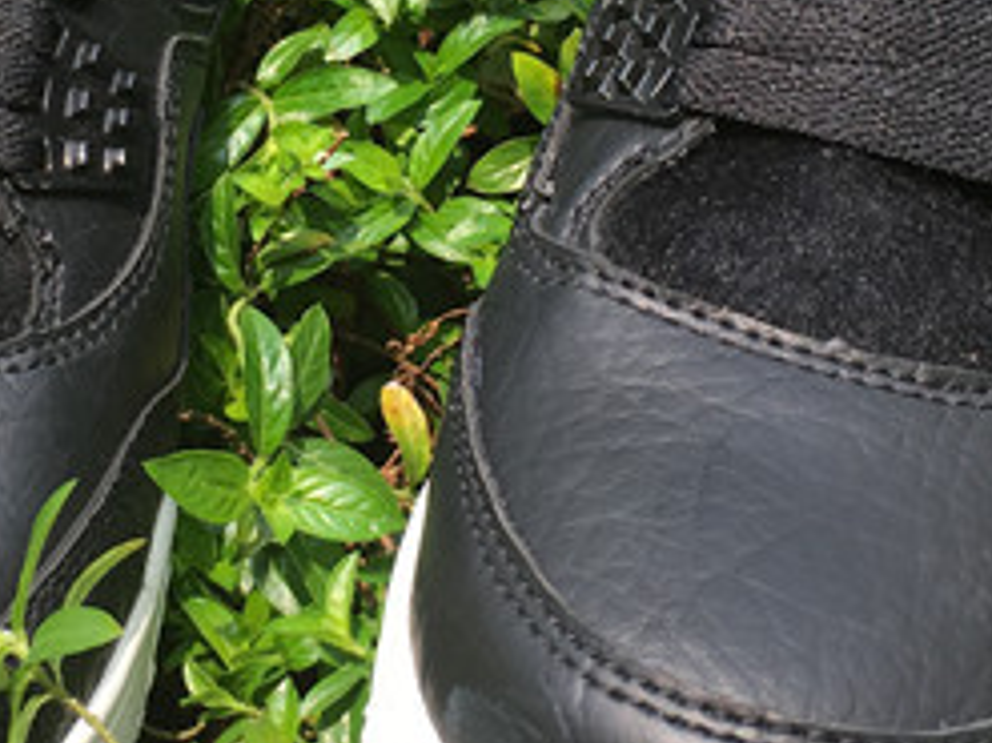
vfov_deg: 16.8
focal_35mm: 87
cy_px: 122
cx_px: 390
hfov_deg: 22.5
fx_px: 2492
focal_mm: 4.15
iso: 25
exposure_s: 1/450
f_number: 2.2
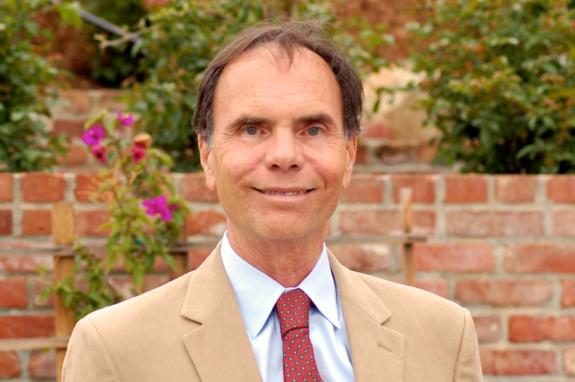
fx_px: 2402
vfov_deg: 9.1
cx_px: 291
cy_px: 196
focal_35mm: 151
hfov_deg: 13.7
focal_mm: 95
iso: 200
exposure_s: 1/125
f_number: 5.6
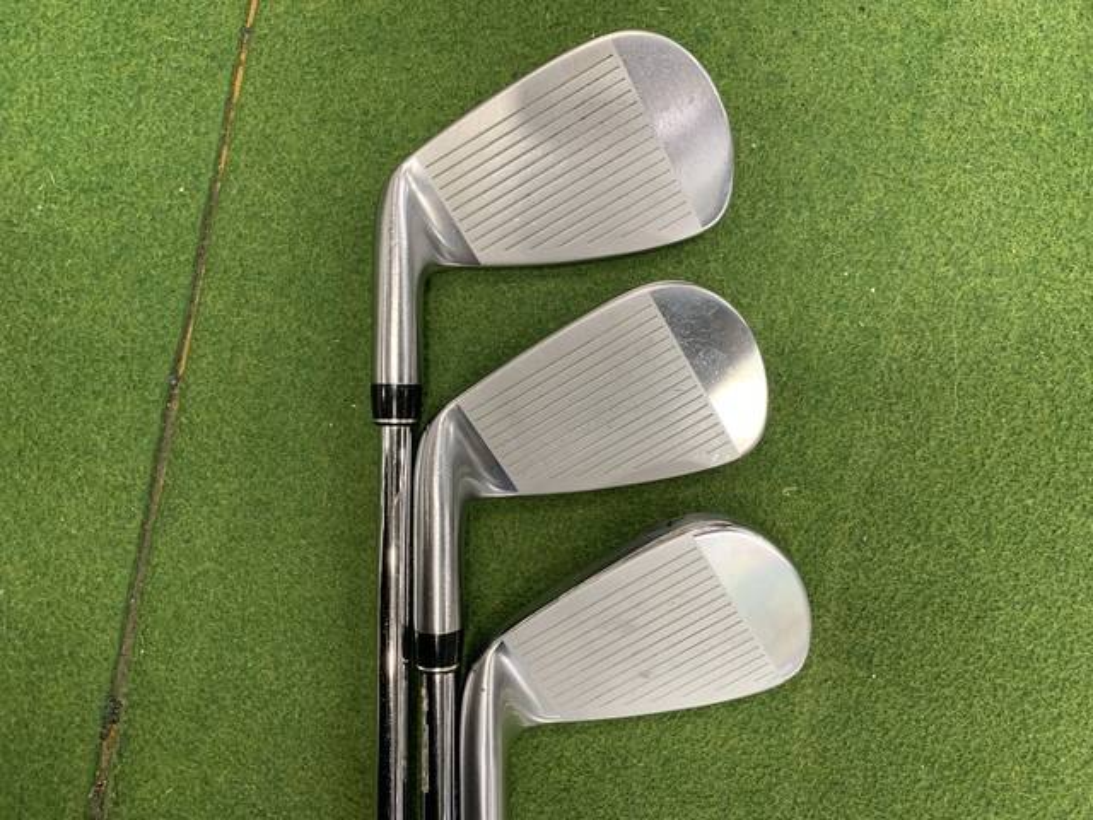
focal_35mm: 26
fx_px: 821
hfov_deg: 67.3
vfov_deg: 53.1
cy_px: 410
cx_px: 546
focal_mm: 4.25
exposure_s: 1/60
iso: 160
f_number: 1.8
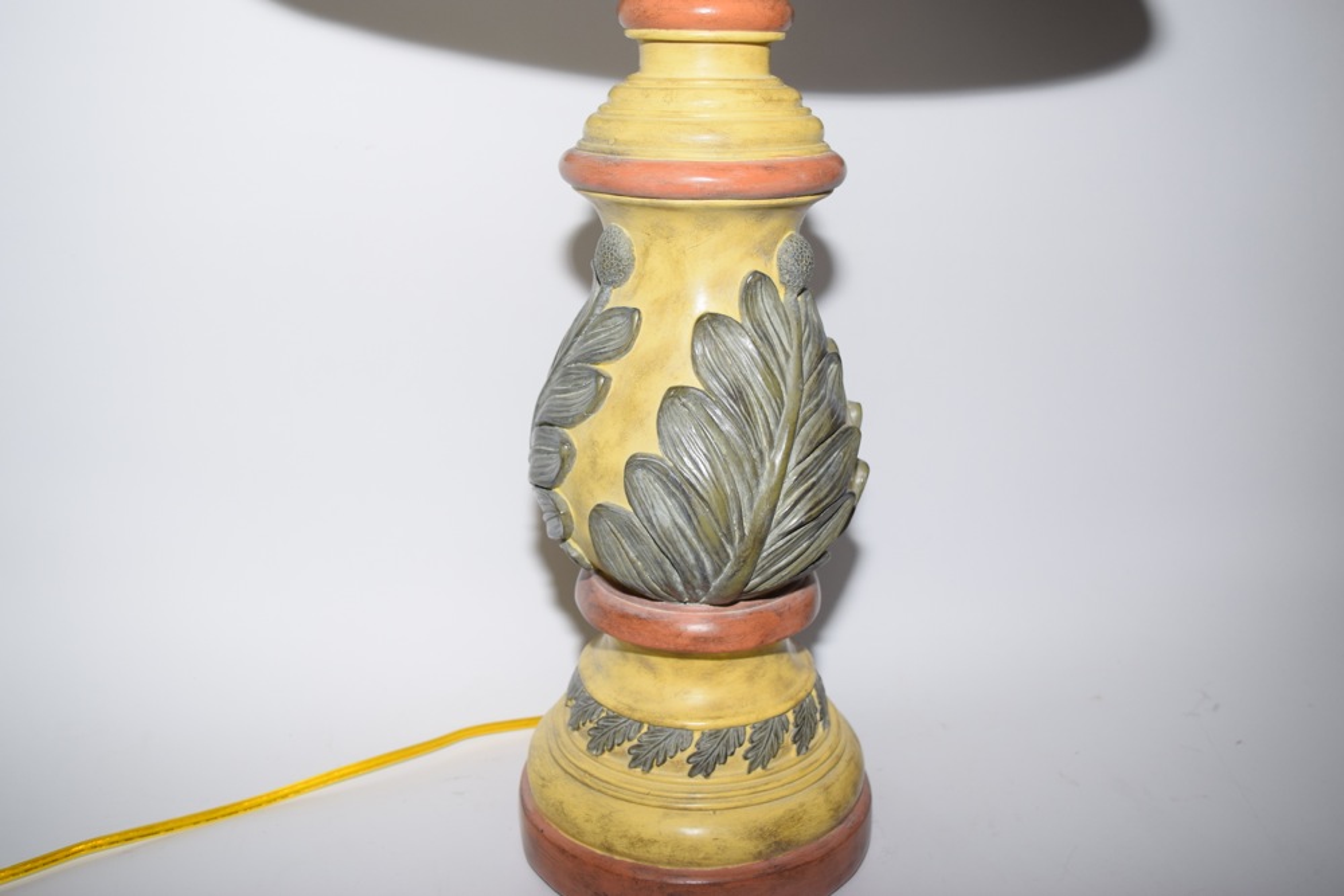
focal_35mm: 39
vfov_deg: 34.2
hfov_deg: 49.5
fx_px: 1456
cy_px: 448
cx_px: 672
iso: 360
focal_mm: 26
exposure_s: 1/100
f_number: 5
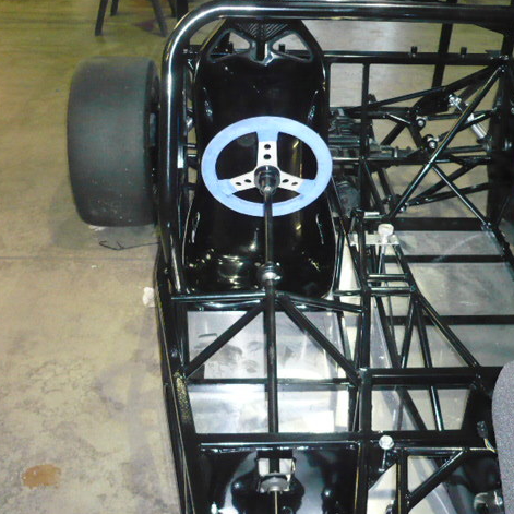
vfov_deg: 40.0
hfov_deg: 40.0
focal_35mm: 42
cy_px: 255
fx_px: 706
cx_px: 283
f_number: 2.8
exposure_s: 1/30
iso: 640
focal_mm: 5.8
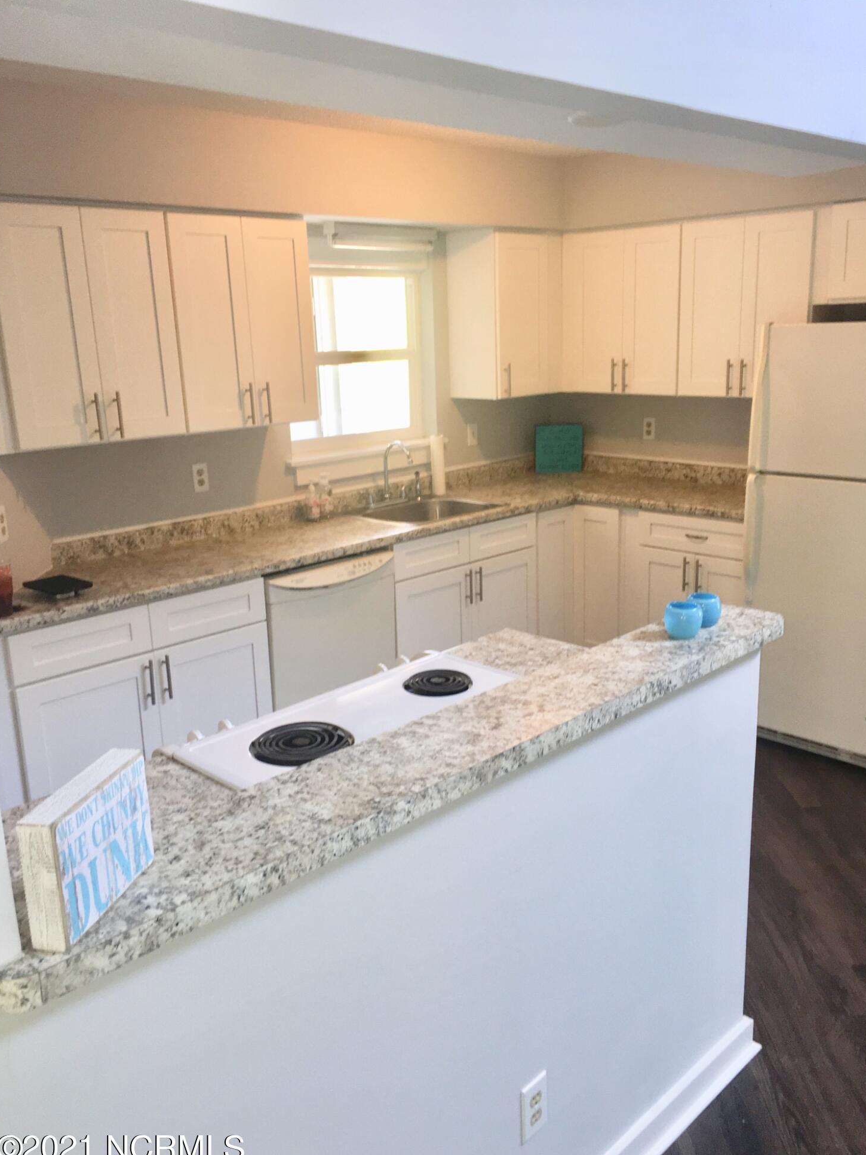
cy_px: 596
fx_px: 1001
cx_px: 442
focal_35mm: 30
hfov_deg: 46.8
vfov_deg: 59.9
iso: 40
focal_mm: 4.15
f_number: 2.2
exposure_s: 1/30
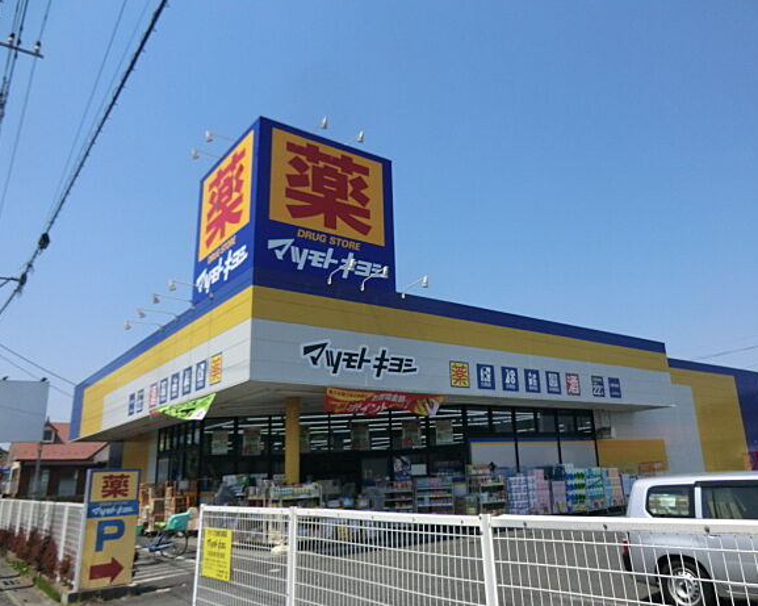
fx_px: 583
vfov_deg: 54.9
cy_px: 304
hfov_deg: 65.9
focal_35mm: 26
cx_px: 418
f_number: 7.5
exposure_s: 1/320
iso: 80
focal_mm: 4.3
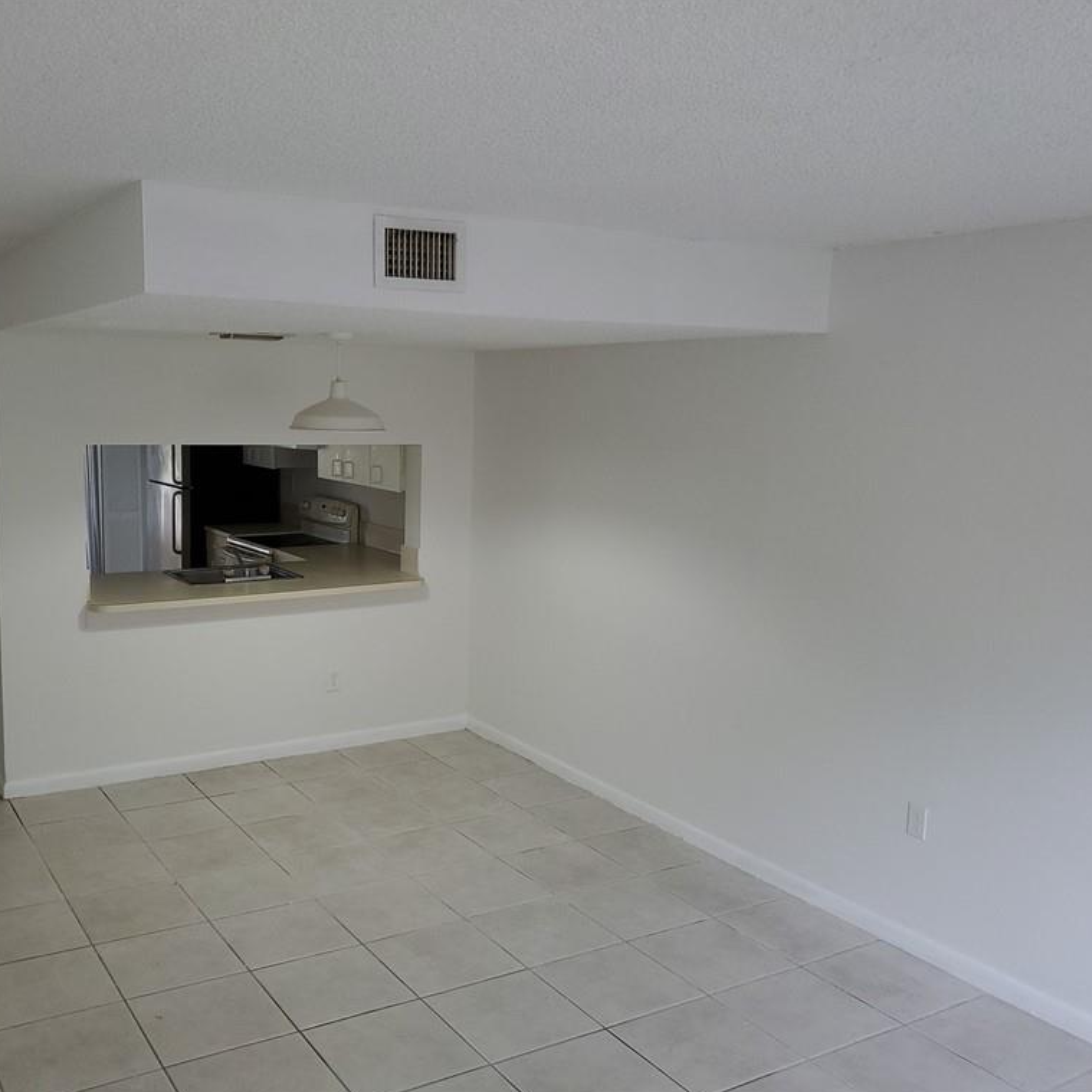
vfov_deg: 52.5
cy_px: 548
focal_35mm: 31
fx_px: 1106
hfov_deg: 52.2
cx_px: 442
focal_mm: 4.3
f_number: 1.5
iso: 100
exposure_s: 1/40
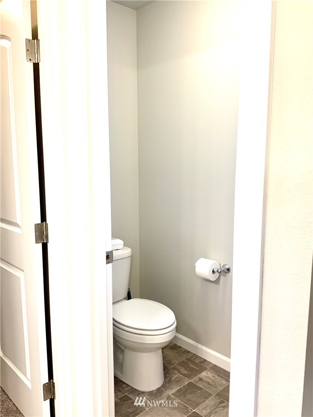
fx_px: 350
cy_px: 208
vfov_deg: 61.7
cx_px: 156
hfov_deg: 48.2
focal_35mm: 29
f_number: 1.8
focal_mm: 3
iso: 50
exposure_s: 1/60
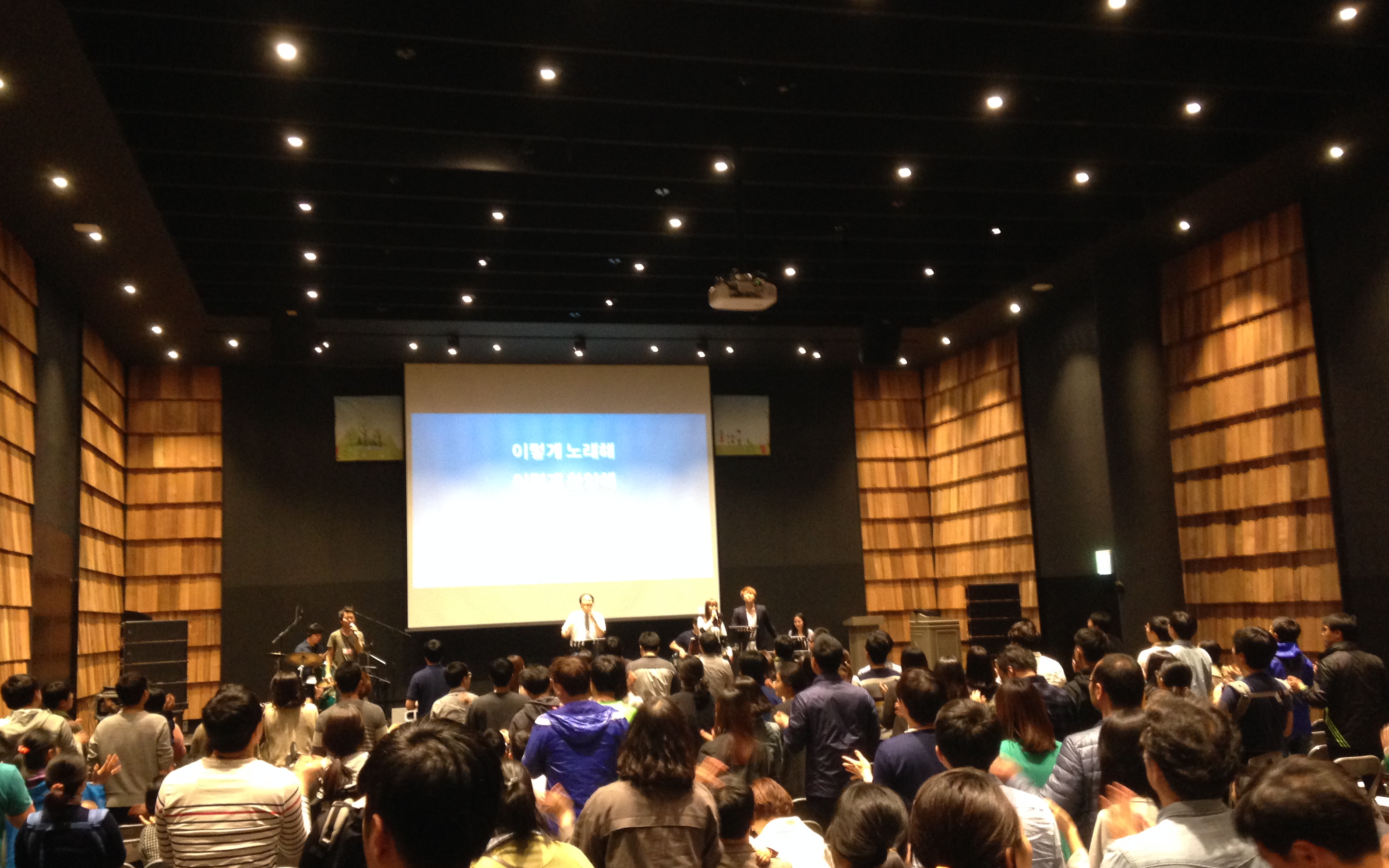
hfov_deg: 54.0
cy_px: 446
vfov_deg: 35.3
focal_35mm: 36
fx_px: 1363
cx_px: 684
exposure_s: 1/20
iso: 250
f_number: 2.4
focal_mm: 4.12
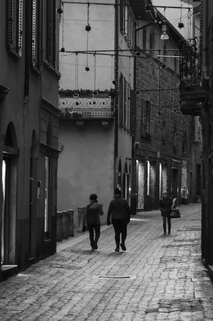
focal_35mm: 128
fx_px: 1136
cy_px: 160
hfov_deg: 10.7
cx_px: 106
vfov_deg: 16.1
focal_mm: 85
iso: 800
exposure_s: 1/50
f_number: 6.3
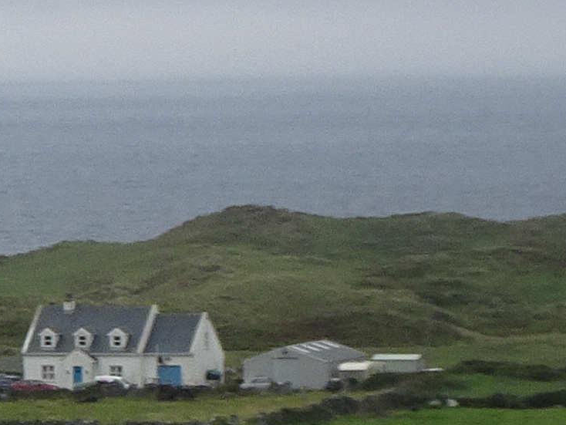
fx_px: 6542
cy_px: 58
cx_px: -1045
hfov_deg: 4.8
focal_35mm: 400
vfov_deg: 3.7
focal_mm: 10.23
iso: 80
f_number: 4.5
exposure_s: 1/400
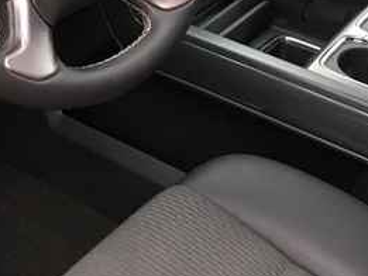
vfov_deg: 19.5
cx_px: 152
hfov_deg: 27.3
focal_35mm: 71
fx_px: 755
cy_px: -54
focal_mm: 4.15
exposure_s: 1/20
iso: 200
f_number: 2.2
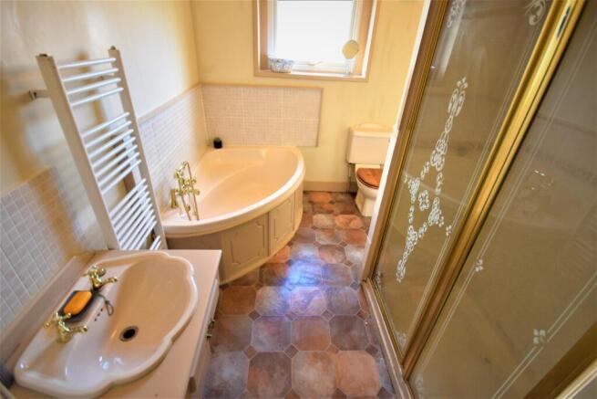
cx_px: 298
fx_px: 274
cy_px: 200
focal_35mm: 16
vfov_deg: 72.1
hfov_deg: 95.0
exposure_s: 1/60
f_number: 4.2
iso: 900
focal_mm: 11
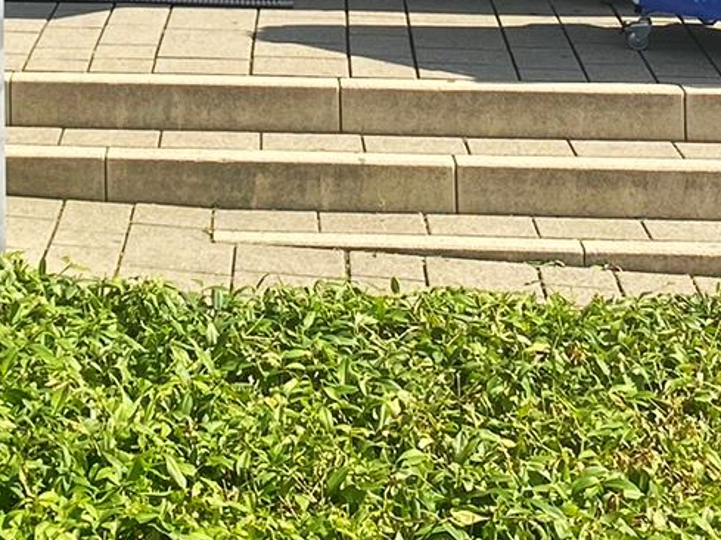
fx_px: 2269
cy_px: -460
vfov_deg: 12.3
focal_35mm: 109
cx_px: -37
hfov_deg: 17.5
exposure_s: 1/1629
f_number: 1.8
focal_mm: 4.25
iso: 32
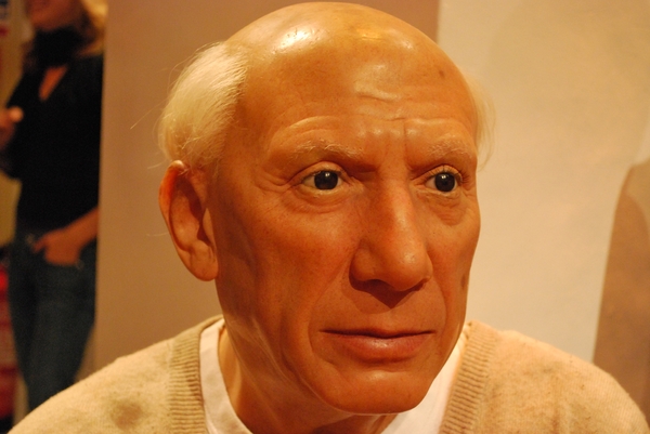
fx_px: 1084
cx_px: 325
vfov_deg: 22.7
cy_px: 217
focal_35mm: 60
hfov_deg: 33.4
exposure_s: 1/20
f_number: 5.3
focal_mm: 40
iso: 1600
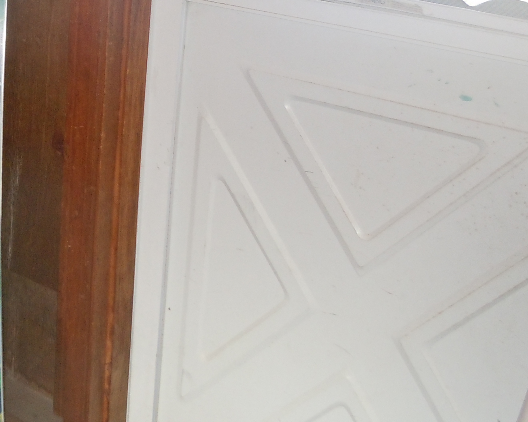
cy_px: 92
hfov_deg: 25.0
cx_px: -49
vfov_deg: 21.3
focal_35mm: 71
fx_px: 1109
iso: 200
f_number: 3.5
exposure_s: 1/30
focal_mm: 5.4
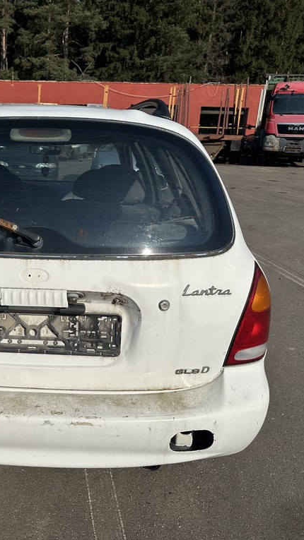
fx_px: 502
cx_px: 15
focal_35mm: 35
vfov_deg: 56.6
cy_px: 270
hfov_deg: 31.6
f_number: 1.78
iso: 80
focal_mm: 6.86
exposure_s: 1/13699
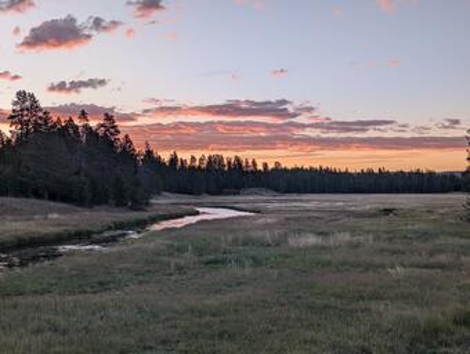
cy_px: 177
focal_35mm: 48
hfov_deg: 39.6
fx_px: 653
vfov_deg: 30.3
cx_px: 235
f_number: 1.85
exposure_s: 1/174
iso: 43
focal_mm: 6.81
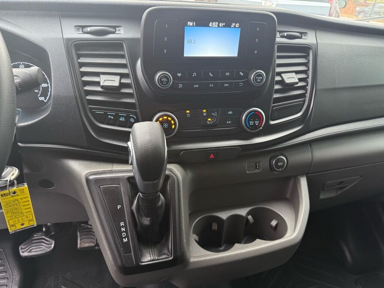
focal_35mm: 24
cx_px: 192
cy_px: 144
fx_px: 266
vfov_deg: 56.8
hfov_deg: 71.6
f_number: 1.78
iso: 200
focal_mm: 6.76
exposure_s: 1/81
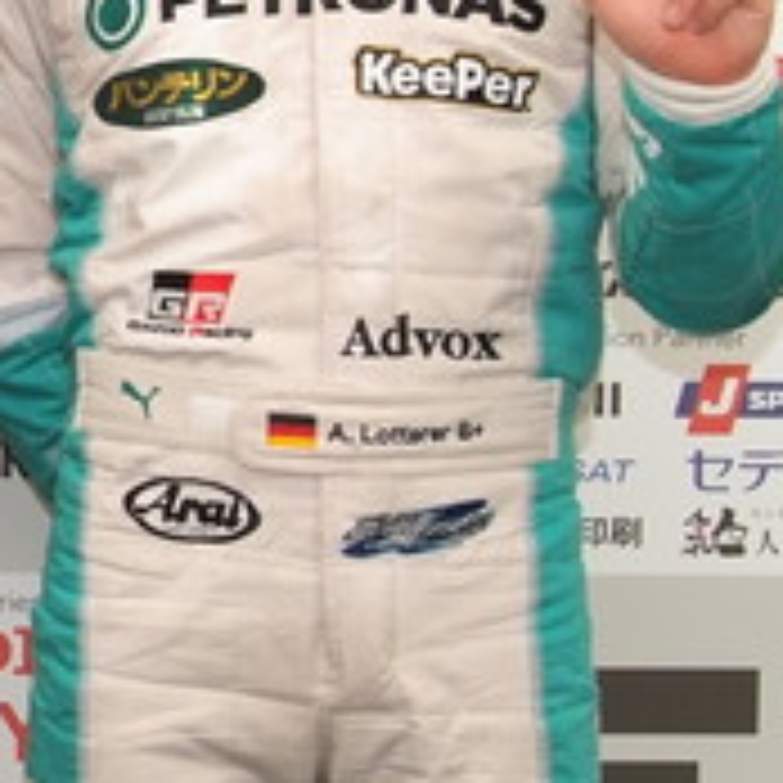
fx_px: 3787
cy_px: 166
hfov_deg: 10.8
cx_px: -796
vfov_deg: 11.8
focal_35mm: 148
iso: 800
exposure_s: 1/60
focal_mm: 28
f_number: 8
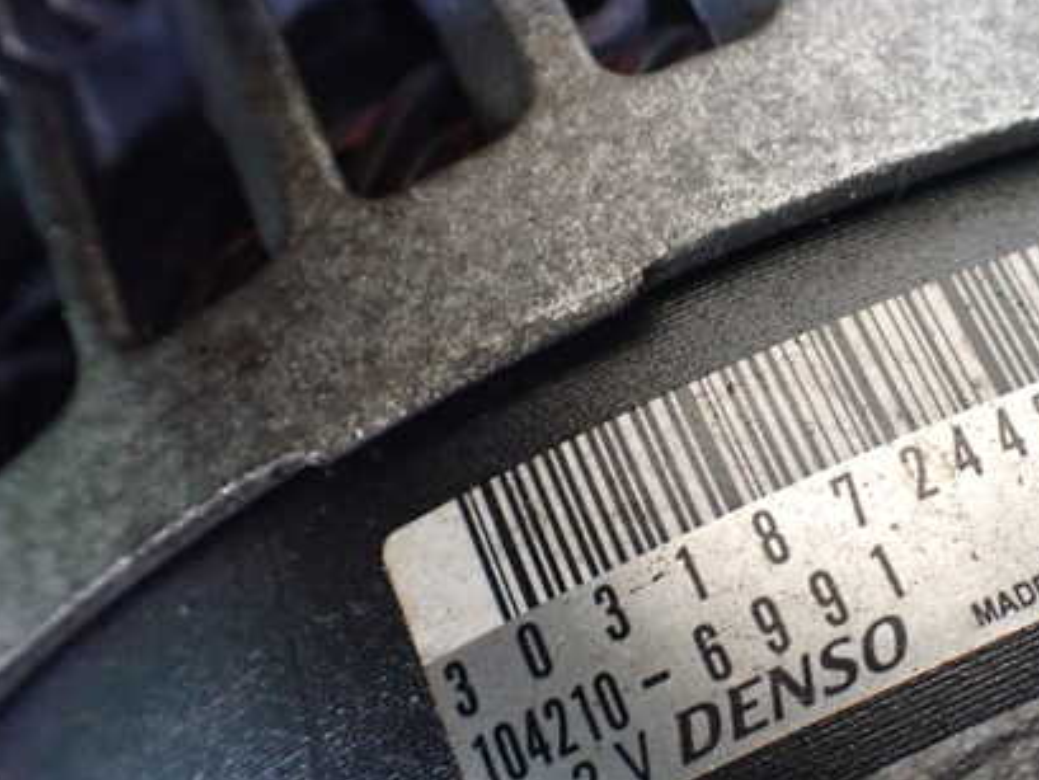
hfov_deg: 42.0
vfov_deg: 32.7
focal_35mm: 44
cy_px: 485
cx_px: 742
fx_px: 1321
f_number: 2.3
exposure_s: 1/60
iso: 800
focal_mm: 5.4
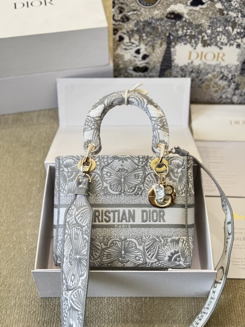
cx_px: 122
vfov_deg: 39.7
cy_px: 164
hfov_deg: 30.3
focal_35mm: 48
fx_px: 453
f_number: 1.78
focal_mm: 6.76
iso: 250
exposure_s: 1/50
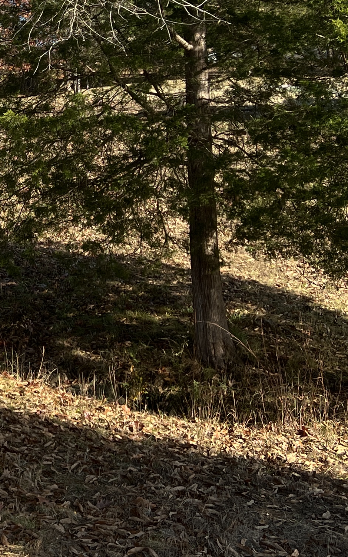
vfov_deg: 27.2
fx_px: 1123
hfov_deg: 15.8
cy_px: 95
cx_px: -220
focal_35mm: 74
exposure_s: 1/1669
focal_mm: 5.7
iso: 50
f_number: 1.5
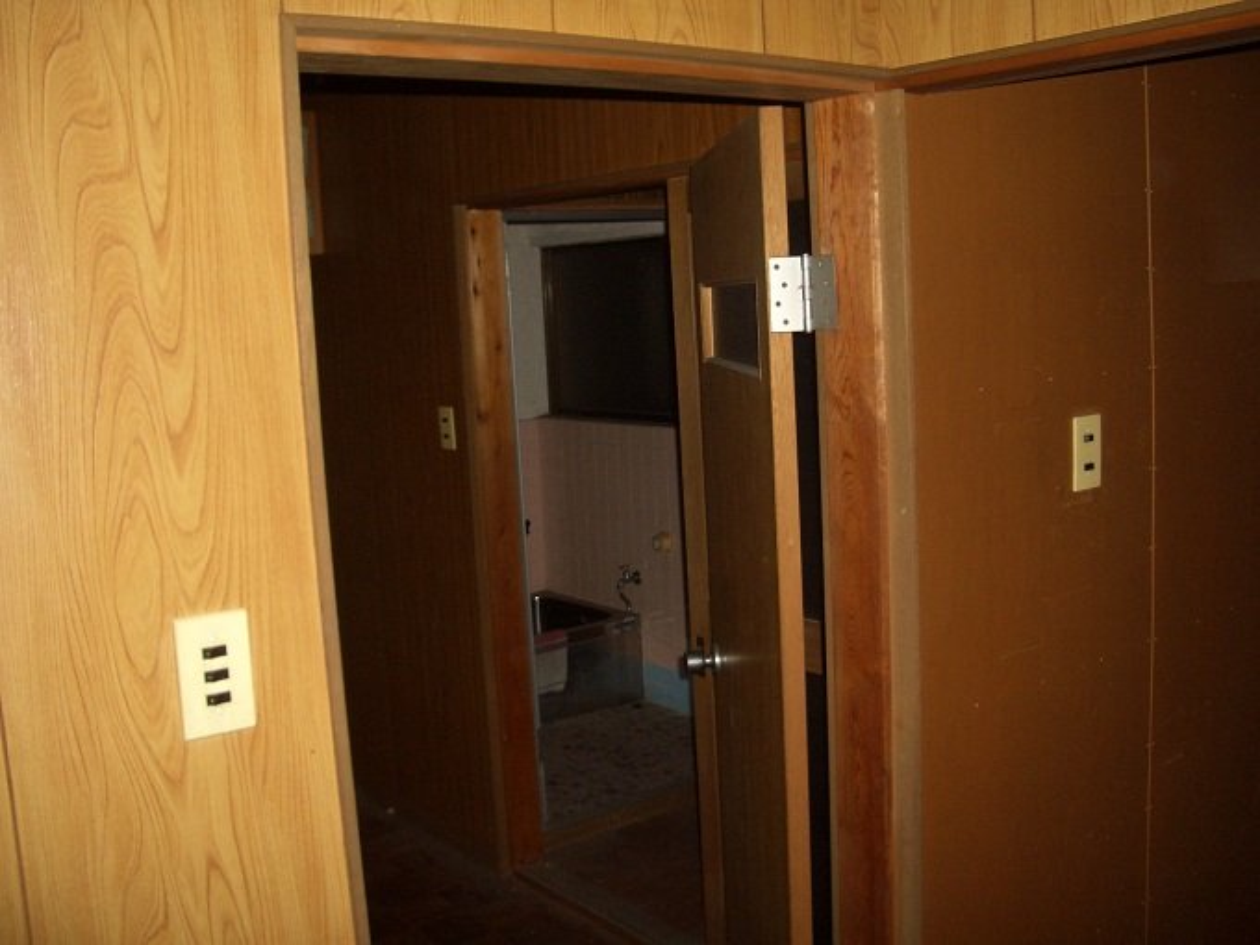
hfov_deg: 52.6
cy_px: 472
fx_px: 1274
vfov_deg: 40.7
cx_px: 630
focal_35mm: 35
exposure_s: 1/60
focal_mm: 5.8
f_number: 2.6
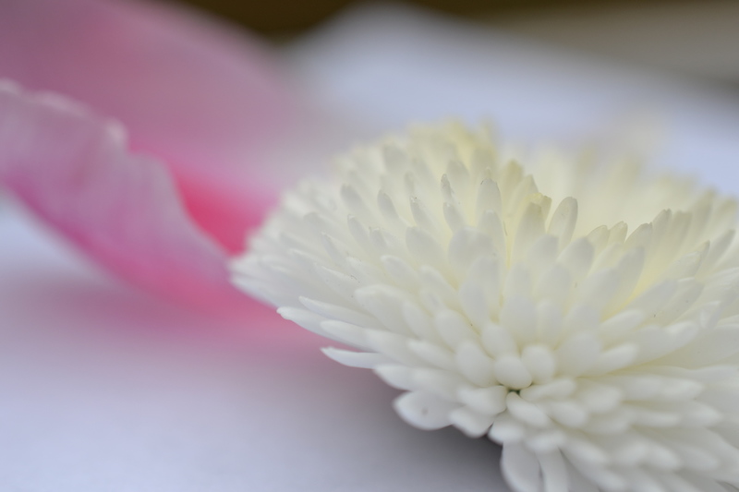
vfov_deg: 22.6
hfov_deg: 33.4
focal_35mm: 60
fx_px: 1231
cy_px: 246
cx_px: 370
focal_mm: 40
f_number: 6.3
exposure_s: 1/80
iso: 200
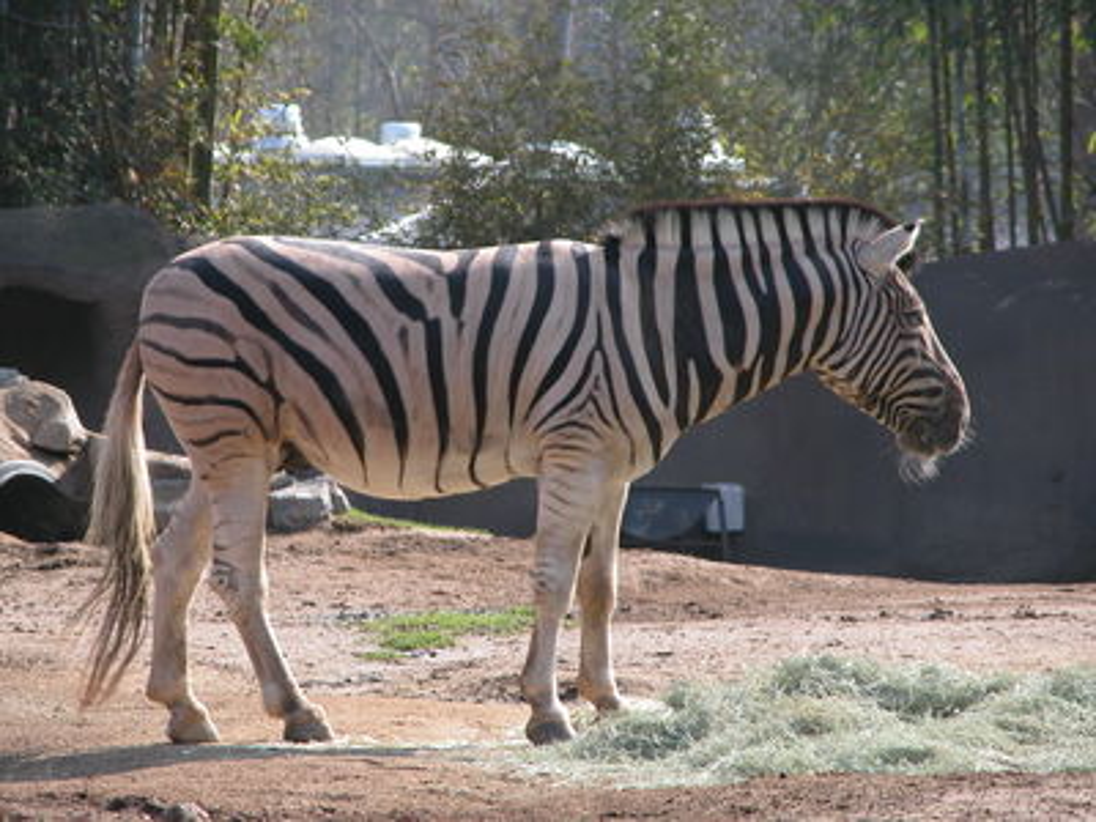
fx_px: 8739
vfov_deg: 5.4
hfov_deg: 7.2
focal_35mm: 276
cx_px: 548
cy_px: 411
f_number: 4.7
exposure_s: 1/216
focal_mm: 71.2
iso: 100
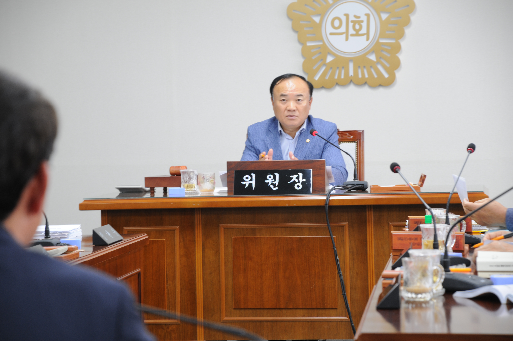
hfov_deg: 15.2
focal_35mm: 135
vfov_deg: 10.1
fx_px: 1921
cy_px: 170
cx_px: 256
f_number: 5.3
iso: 200
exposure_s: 1/6
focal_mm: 90
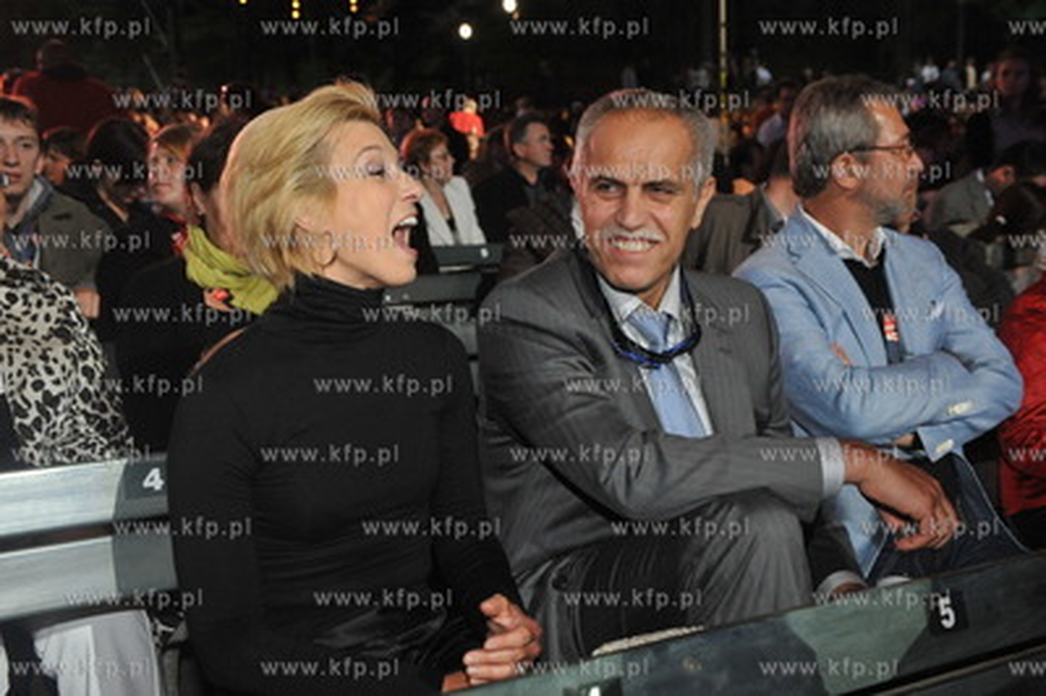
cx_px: 523
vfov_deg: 35.0
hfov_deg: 50.7
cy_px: 348
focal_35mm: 38
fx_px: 1103
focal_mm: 38
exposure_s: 1/125
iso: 3200
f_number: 5.6
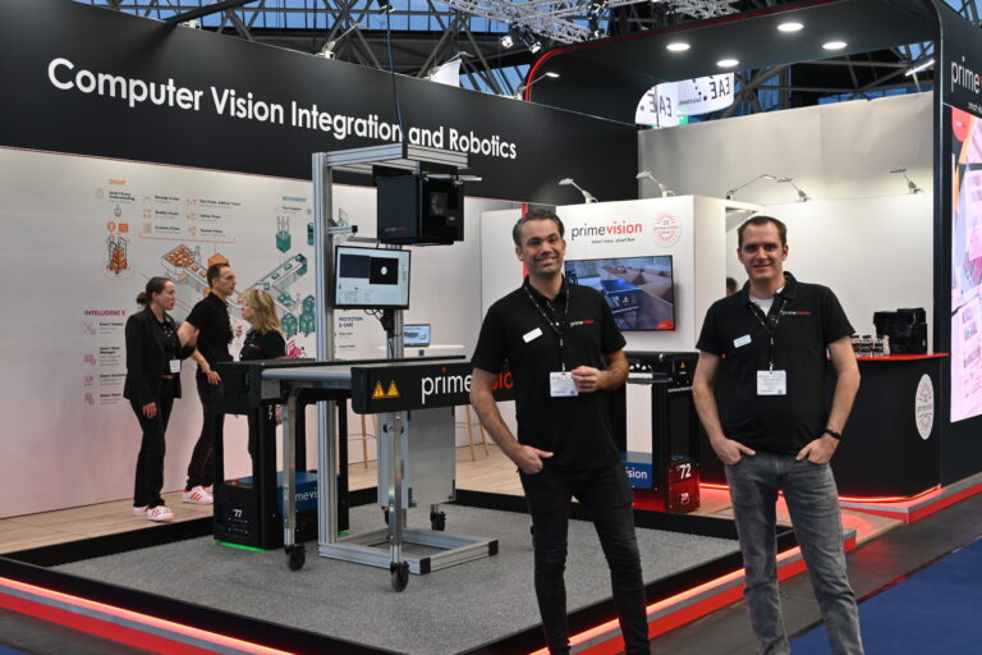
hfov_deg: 48.7
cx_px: 491
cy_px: 328
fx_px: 1084
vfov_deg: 33.6
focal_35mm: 40
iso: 100
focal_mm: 26.5
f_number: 5.6
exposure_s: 1/13
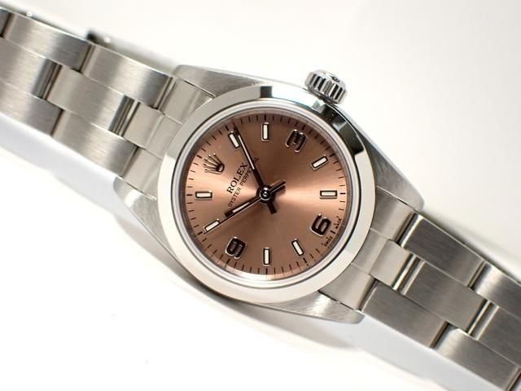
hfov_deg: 22.3
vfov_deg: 16.8
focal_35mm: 88
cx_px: 260
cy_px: 196
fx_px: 1324
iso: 400
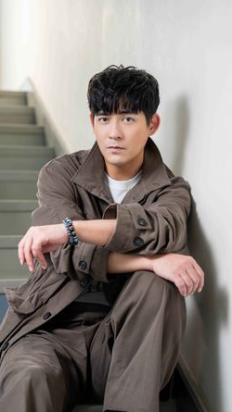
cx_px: 98
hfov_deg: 17.0
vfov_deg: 29.8
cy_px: 206
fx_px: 777
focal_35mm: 71
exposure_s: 1/400
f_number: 2.8
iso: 80
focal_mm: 67
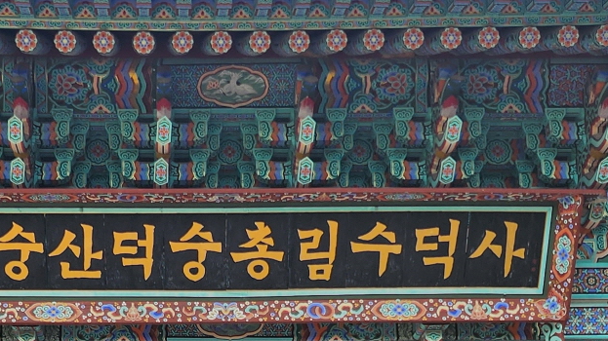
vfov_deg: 14.0
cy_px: 384
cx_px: 247
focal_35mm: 84
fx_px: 1354
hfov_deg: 25.3
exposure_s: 1/1501
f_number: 1.8
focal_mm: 5
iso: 50
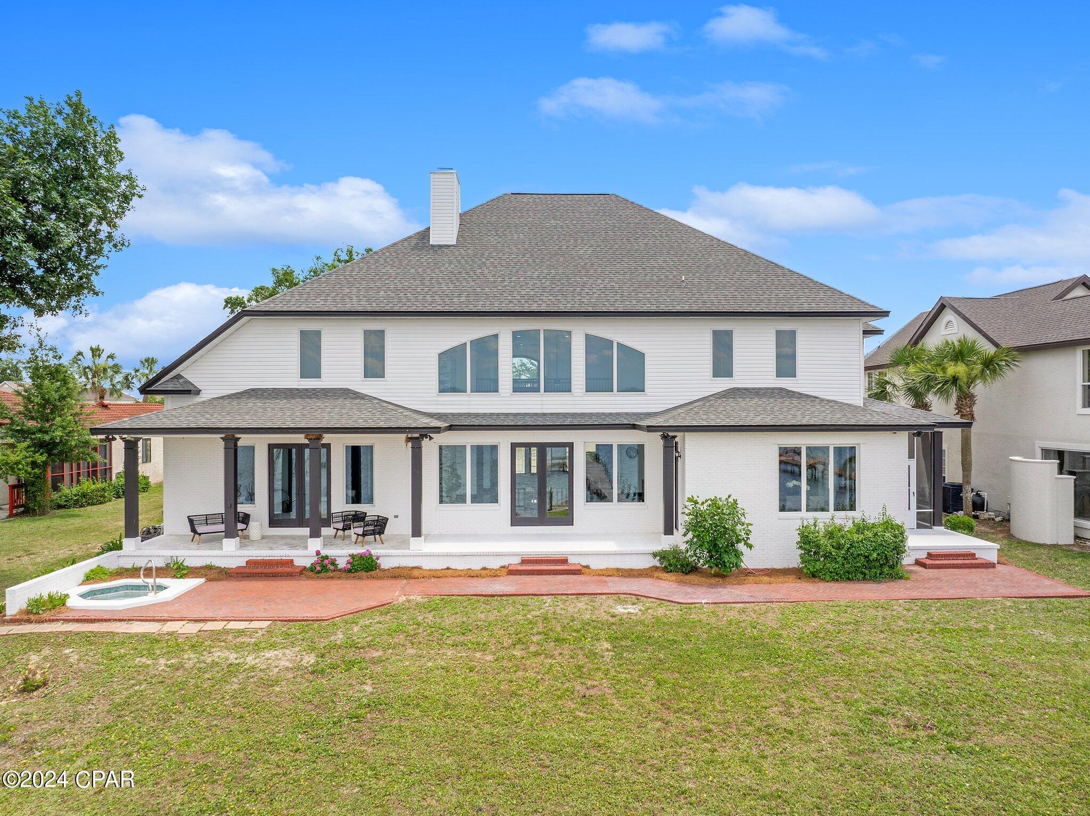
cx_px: 545
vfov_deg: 56.8
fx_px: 755
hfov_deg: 71.6
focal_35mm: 24
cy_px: 408
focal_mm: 12.29
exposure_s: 1/800
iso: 100
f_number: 5
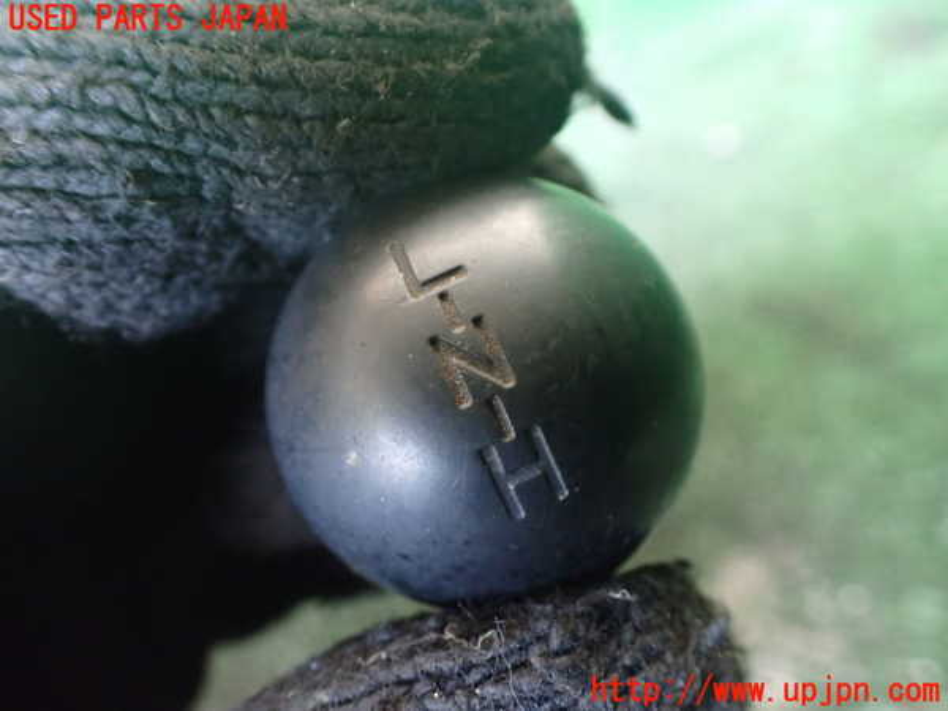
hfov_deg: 60.0
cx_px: 474
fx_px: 822
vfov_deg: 46.8
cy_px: 356
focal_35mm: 30
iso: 1000
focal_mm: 5.4
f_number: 2.3
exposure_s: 1/30
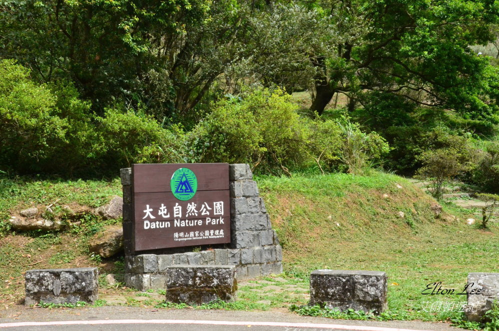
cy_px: 166
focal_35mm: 63
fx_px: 872
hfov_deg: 31.9
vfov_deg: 21.5
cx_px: 250
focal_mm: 42
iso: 3200
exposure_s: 1/1600
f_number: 14
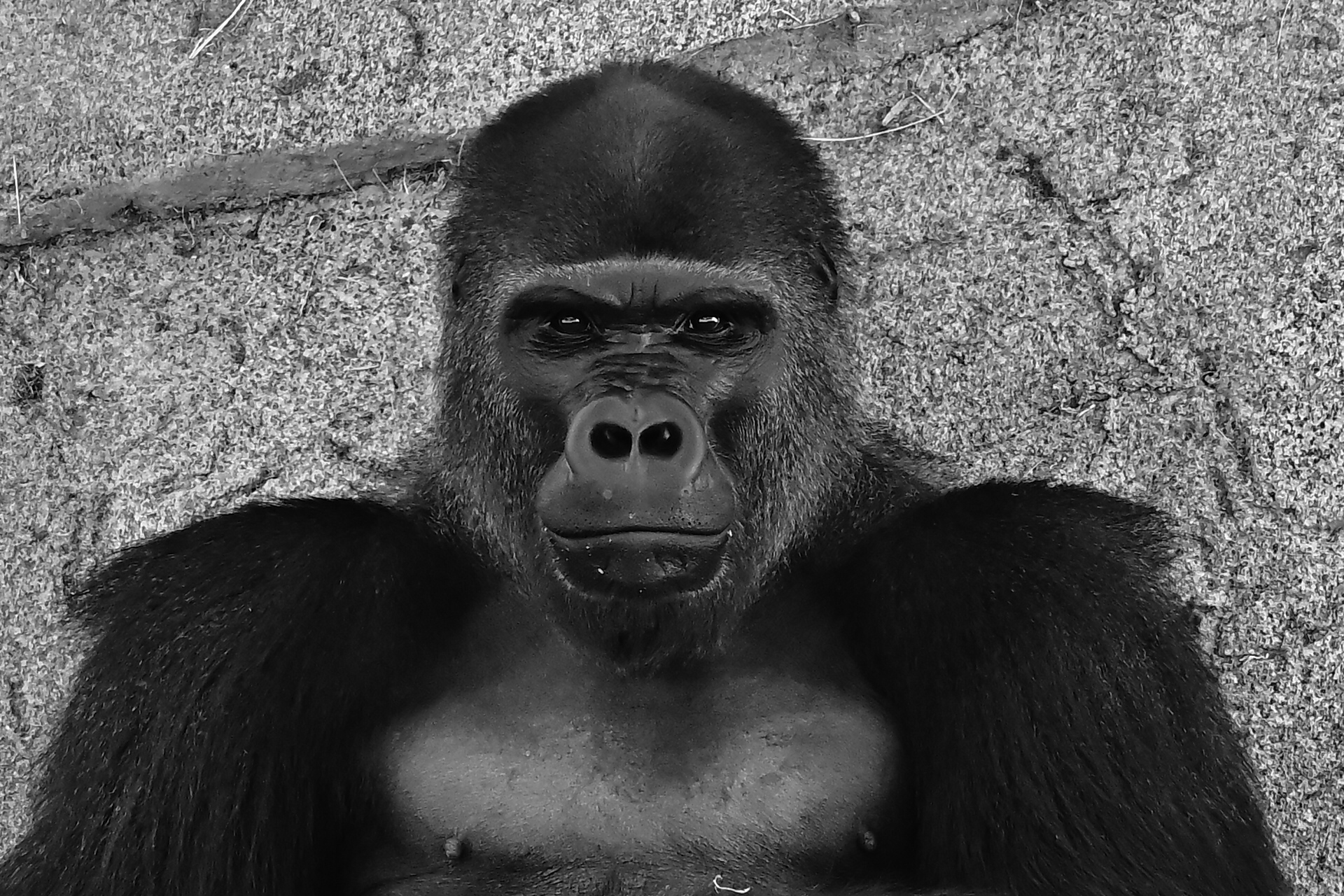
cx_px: 672
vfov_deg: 5.6
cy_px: 448
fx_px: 9239
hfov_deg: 8.3
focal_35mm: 248
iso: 1600
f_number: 6.7
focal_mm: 165
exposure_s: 1/250
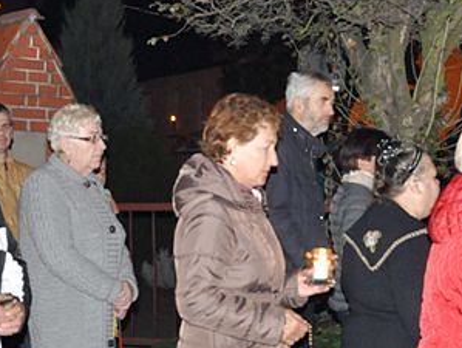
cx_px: 252
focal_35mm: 90
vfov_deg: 16.2
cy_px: 329
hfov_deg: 21.7
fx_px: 1203
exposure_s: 1/60
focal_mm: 22
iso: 2000
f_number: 5
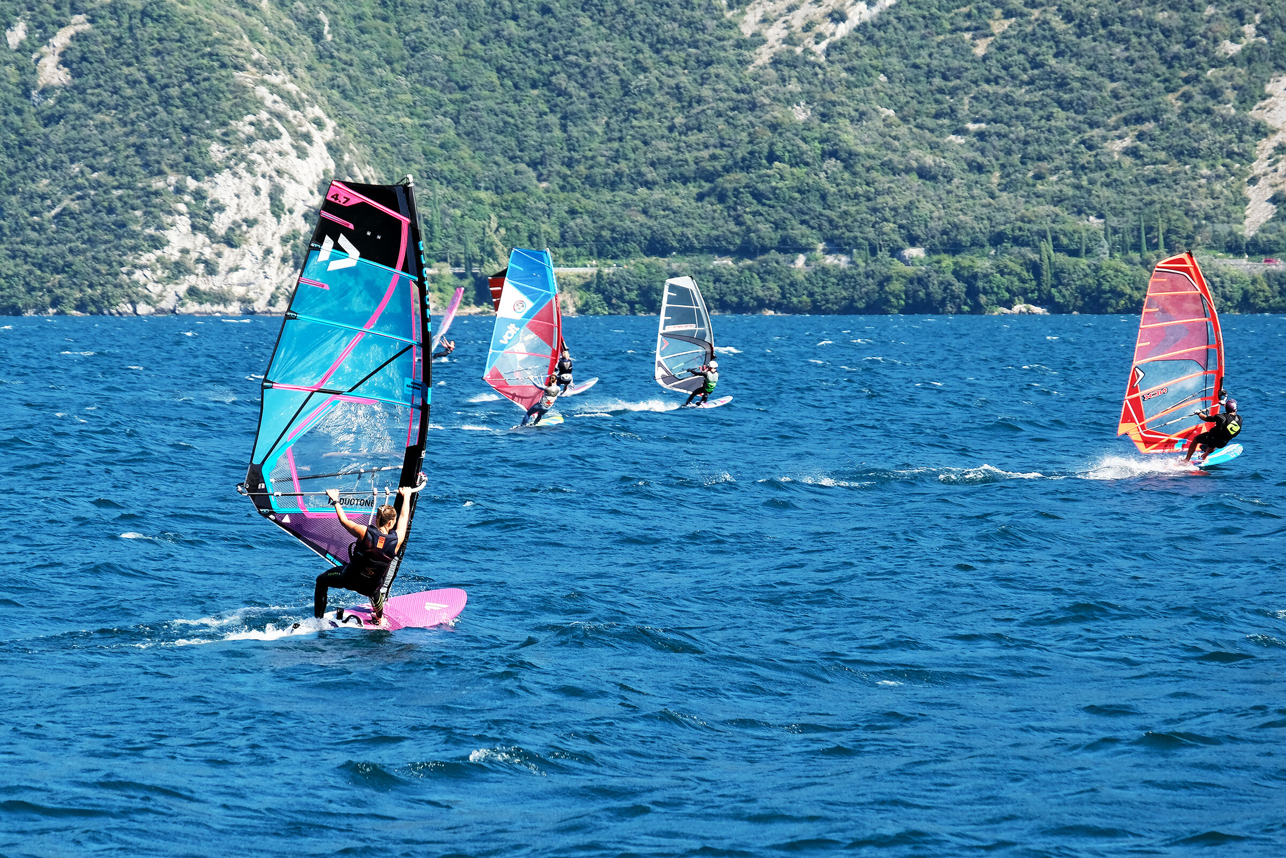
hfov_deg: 10.1
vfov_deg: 6.8
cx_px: 643
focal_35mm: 203
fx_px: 7251
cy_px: 429
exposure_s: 1/500
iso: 500
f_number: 8
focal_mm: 135
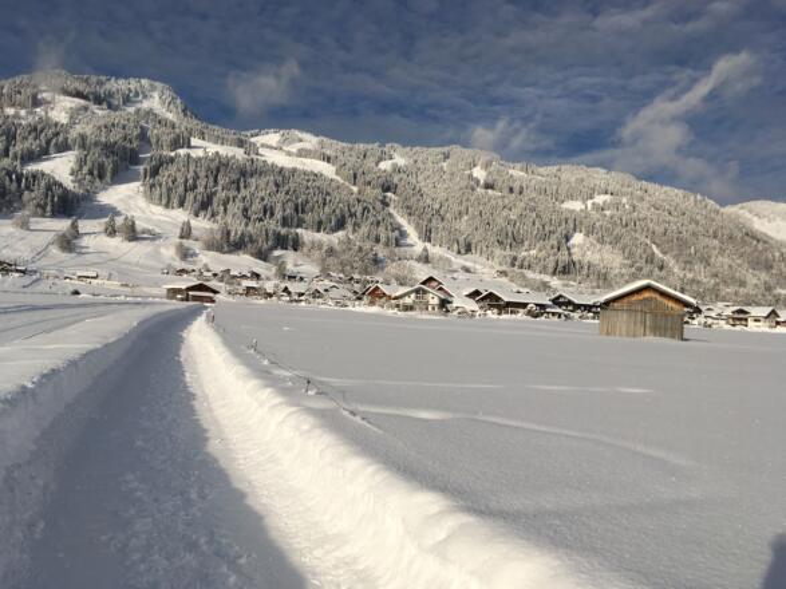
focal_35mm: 29
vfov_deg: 48.2
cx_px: 393
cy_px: 294
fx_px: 658
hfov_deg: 61.7
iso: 25
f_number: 2.2
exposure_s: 1/6410
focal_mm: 4.15
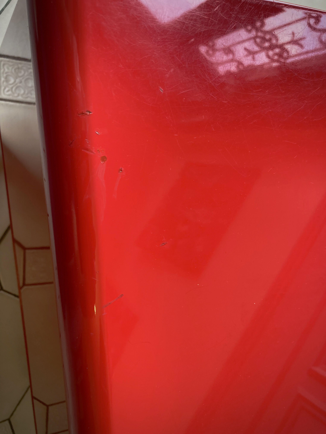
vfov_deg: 63.4
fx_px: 352
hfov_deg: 49.7
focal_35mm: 28
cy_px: 217
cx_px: 163
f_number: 1.8
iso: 100
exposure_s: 1/50
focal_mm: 3.99
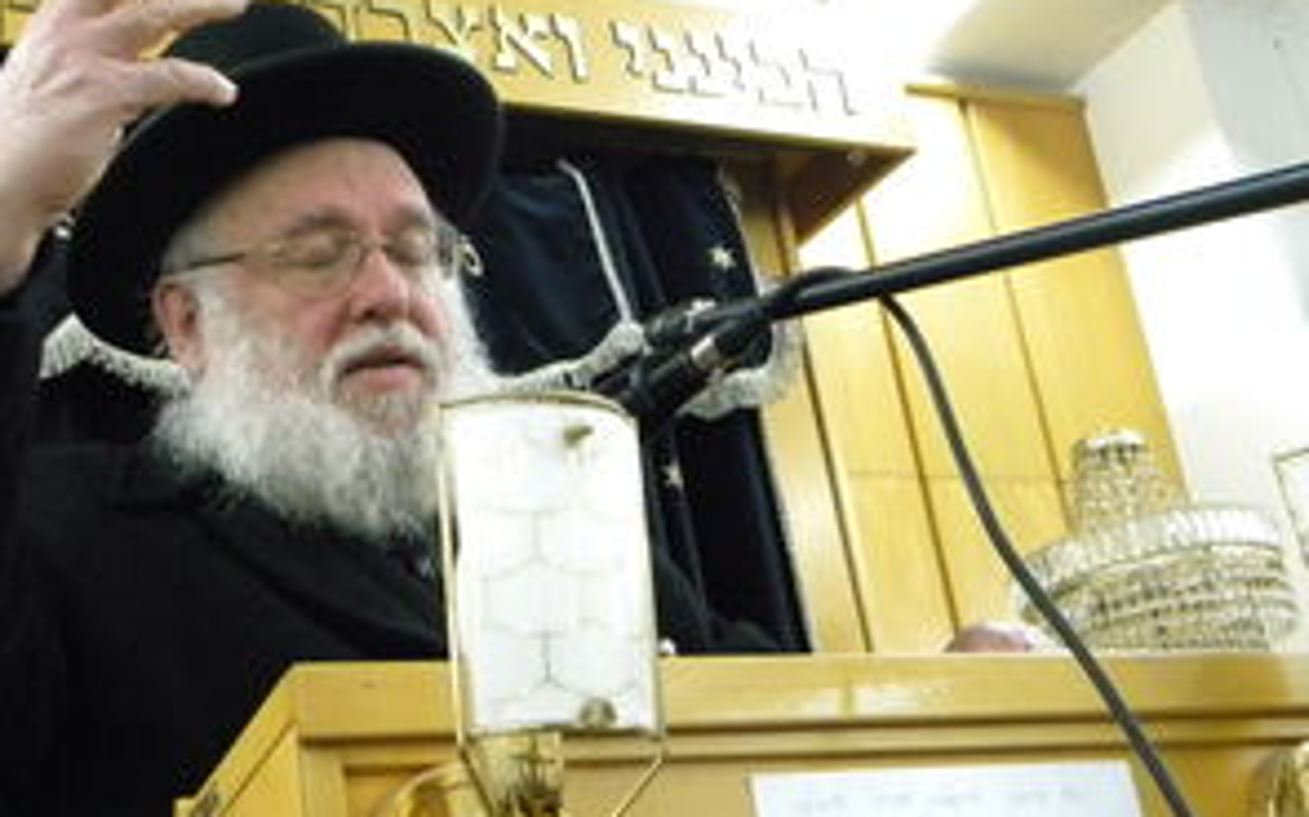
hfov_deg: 34.4
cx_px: 493
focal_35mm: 59
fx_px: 2104
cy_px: 395
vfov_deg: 22.0
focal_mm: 7.3
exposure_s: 1/56.6
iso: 800
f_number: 3.8
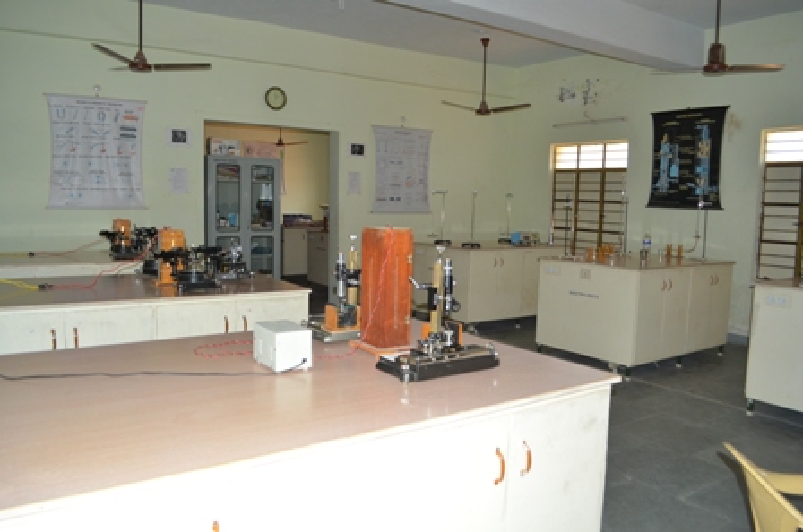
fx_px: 601
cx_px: 402
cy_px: 266
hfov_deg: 67.5
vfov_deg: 47.8
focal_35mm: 27
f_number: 6.3
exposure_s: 1/200
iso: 500
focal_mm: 18
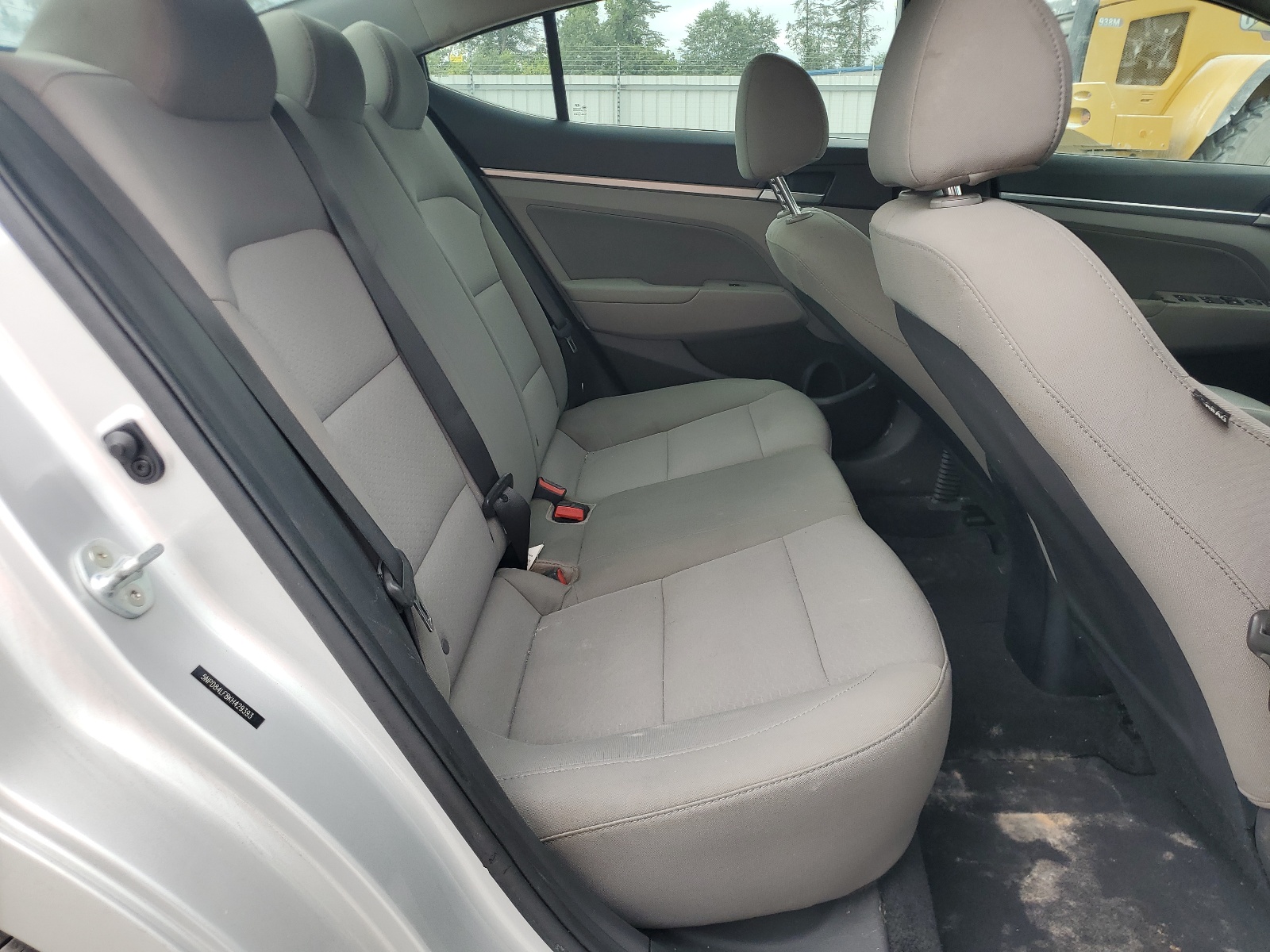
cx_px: 635
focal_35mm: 26
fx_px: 954
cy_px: 476
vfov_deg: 53.1
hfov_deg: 67.3
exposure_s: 1/417
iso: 50
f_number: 1.5
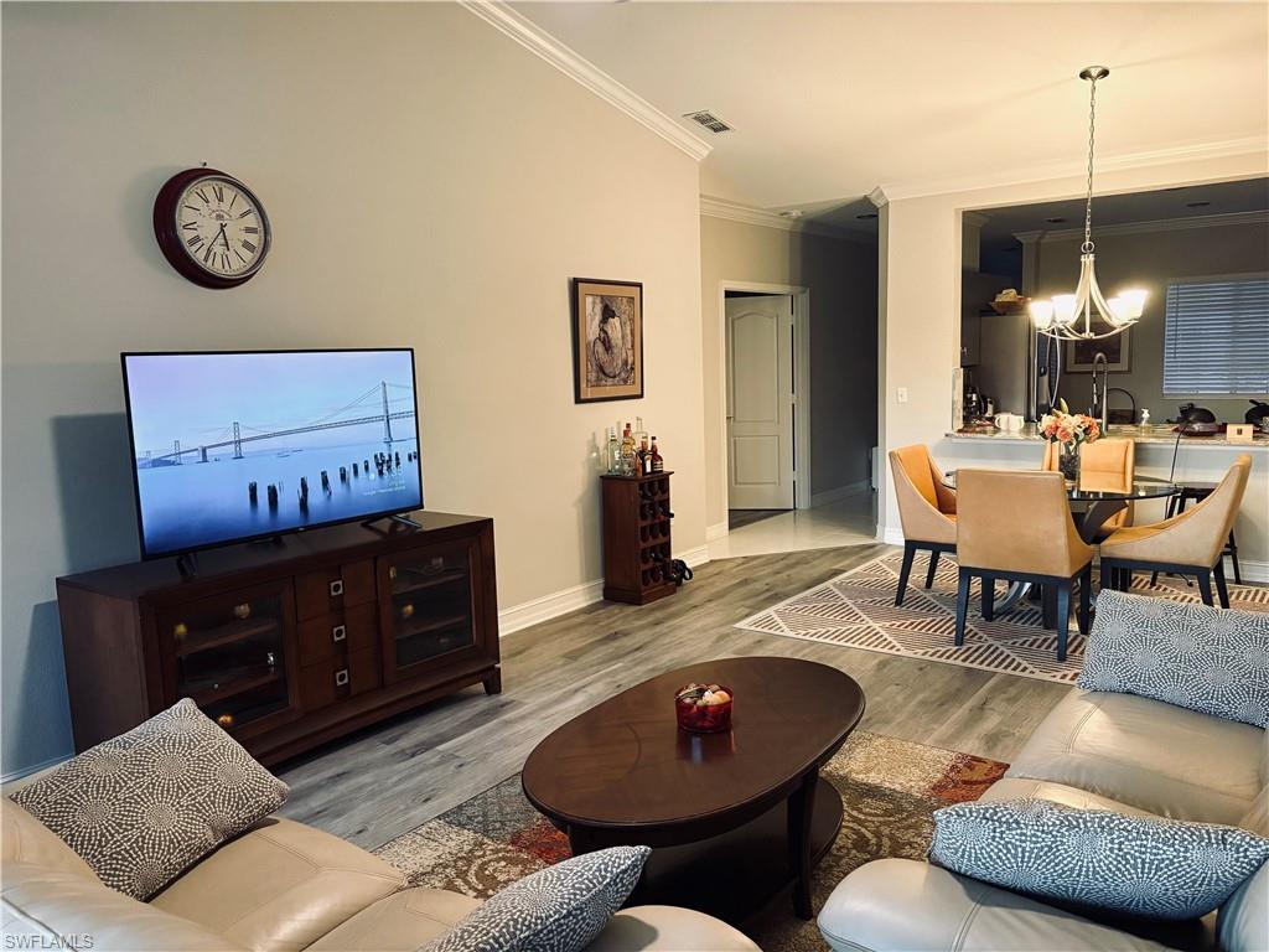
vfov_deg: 53.1
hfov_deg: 67.3
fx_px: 953
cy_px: 476
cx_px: 634
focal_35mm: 26
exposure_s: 1/60
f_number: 1.6
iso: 500
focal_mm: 5.96
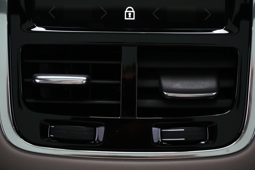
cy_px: 48
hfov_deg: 25.3
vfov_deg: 17.0
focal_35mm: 80
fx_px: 567
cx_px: 119
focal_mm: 30
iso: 1600
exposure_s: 1/6
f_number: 4.8
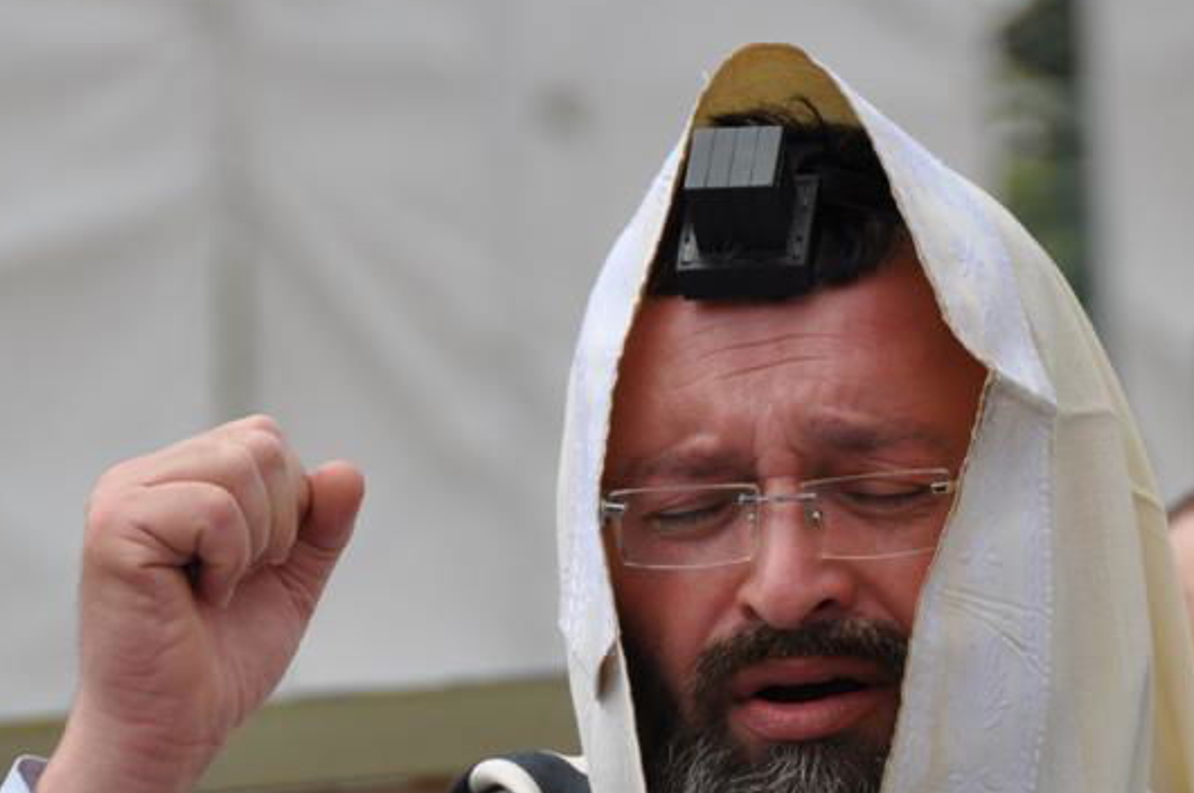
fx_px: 14410
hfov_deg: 4.7
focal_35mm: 435
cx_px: 696
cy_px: 629
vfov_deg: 3.2
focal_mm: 150
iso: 200
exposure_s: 1/640
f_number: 6.3
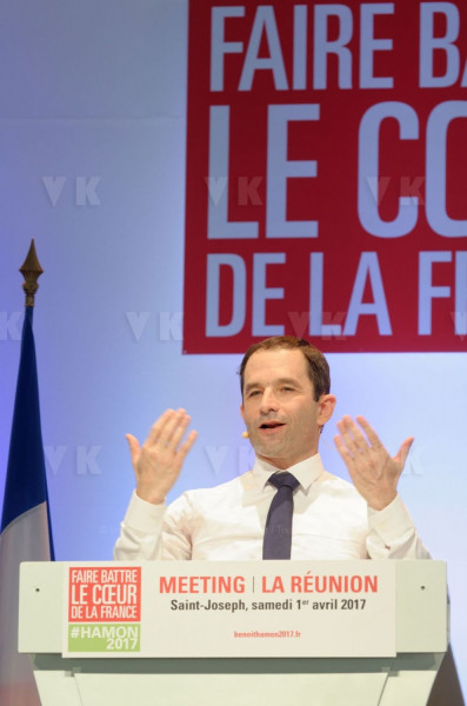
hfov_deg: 8.3
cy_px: 353
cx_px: 234
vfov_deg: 12.5
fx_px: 3227
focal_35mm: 165
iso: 1000
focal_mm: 110
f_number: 5.6
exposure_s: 1/100
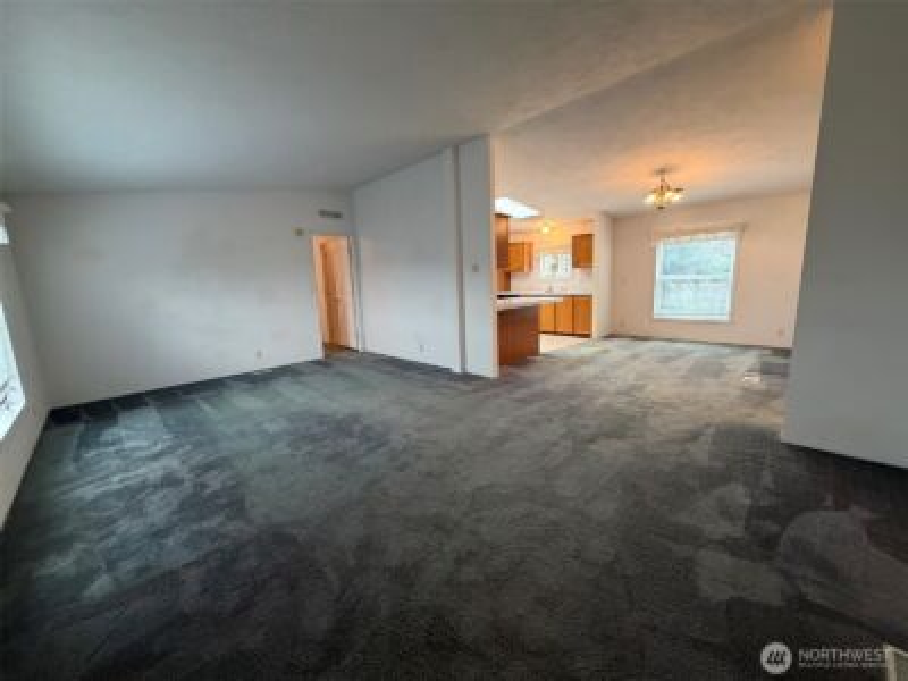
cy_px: 340
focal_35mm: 14
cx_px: 454
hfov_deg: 102.1
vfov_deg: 85.7
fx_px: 367
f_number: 2.2
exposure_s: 1/60
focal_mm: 2.22
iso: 320
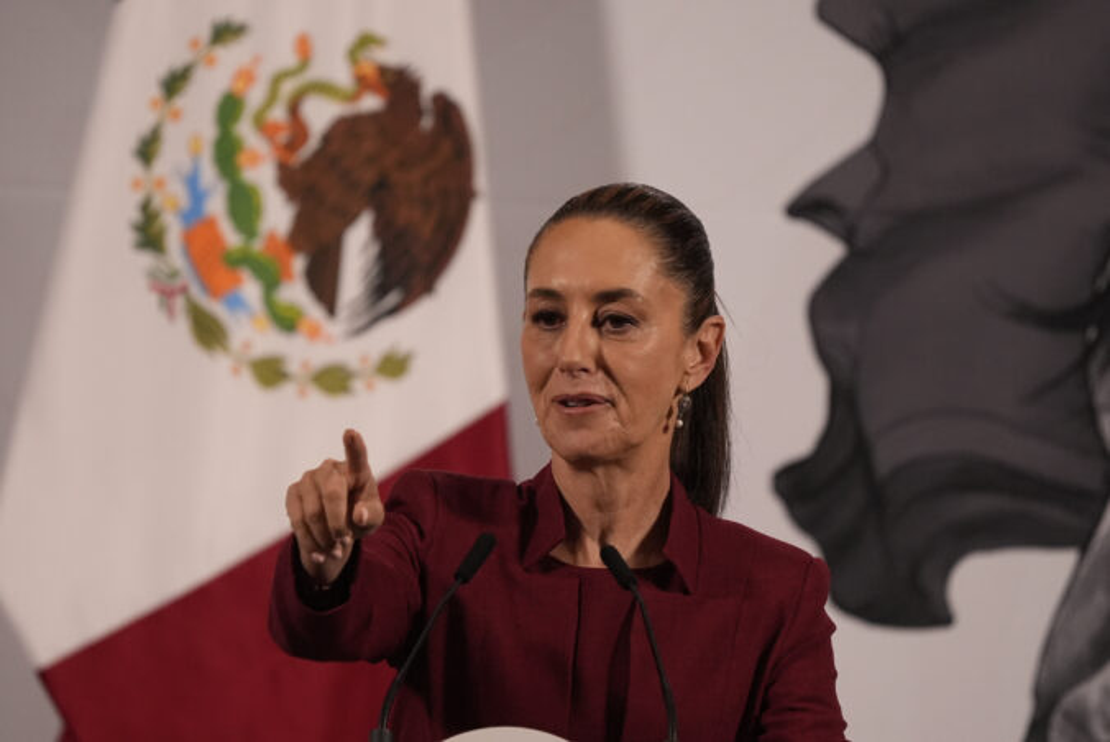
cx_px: 555
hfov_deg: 2.3
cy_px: 371
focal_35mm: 900
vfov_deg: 1.5
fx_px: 27773
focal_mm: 600
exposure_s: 1/400
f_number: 6.3
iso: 3200
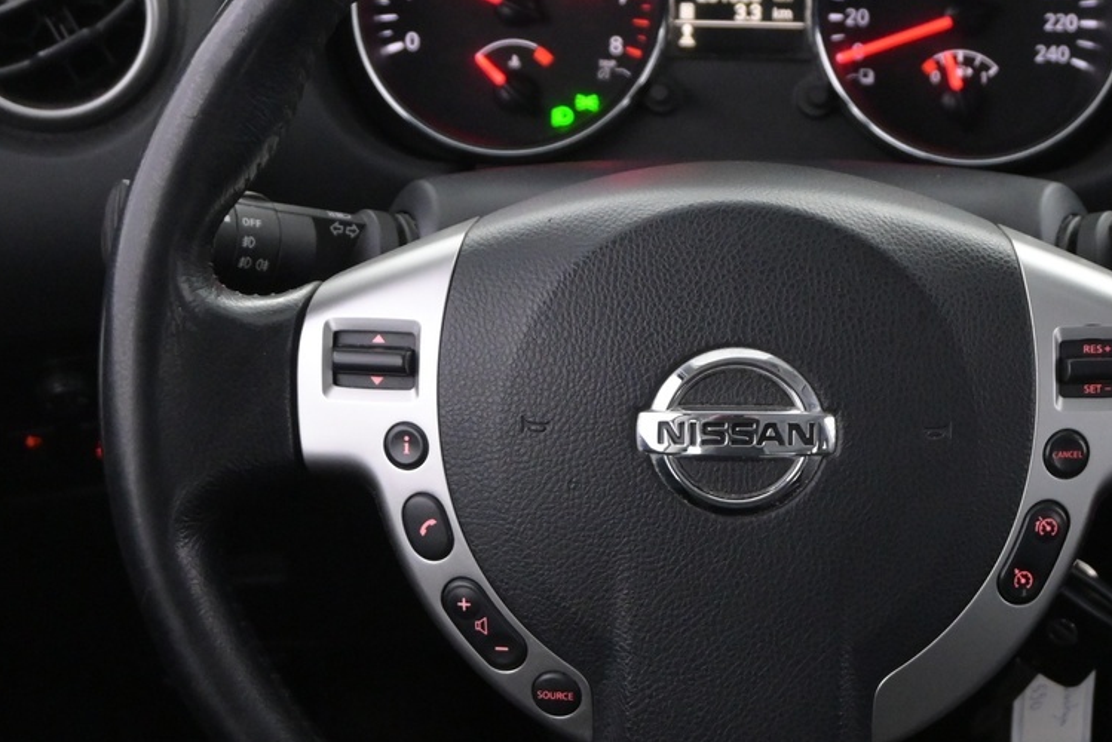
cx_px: 713
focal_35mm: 81
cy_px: 444
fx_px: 2505
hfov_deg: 24.9
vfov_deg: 16.8
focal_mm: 25
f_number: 4.2
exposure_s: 1/40
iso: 2500
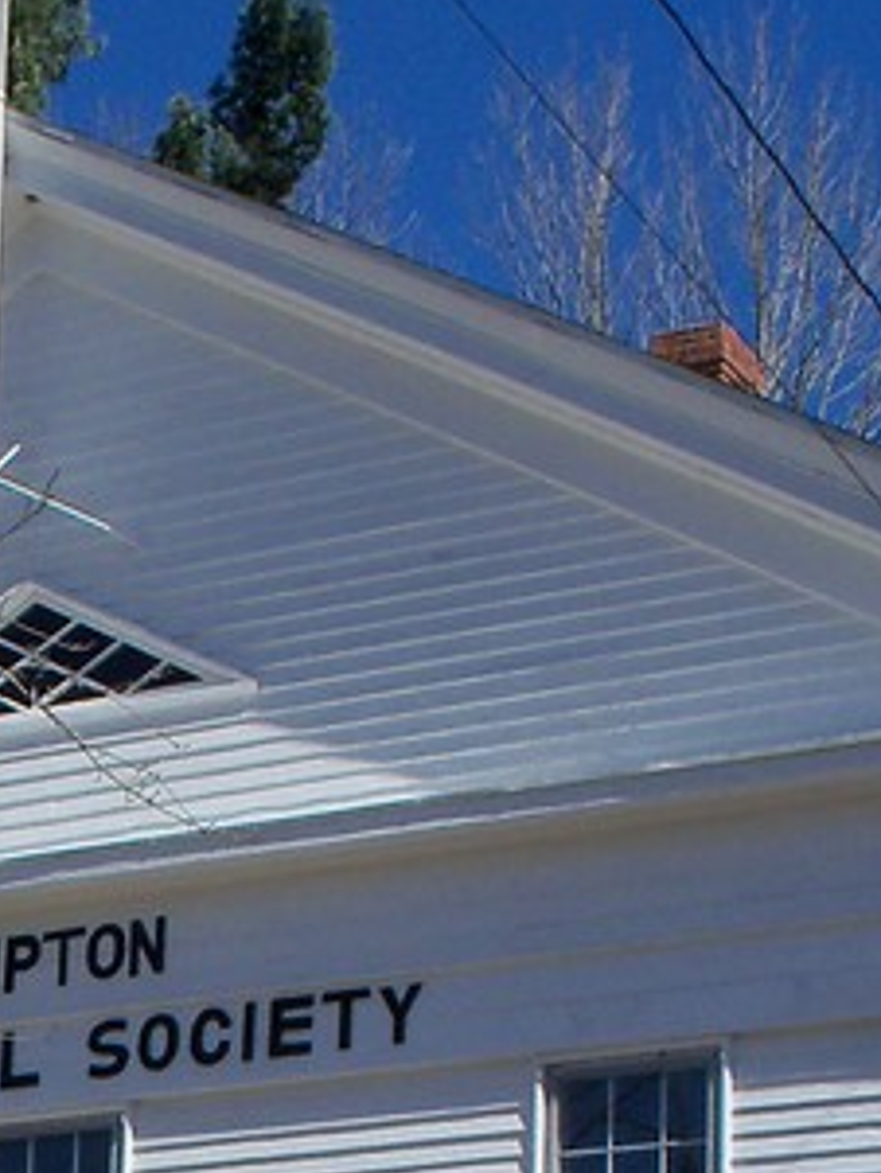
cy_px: 1600
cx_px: -296
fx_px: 4205
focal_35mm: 124
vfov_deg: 15.0
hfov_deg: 11.6
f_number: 5.5
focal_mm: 6.3
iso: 80
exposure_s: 1/500
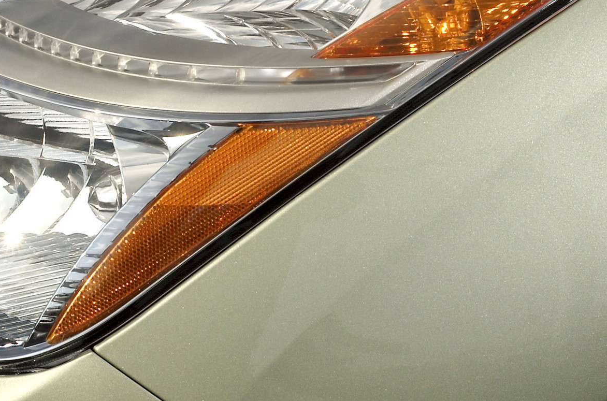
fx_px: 2690
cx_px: 111
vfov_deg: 8.5
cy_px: 149
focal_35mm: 160
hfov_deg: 12.8
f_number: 10
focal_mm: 50
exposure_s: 1/400
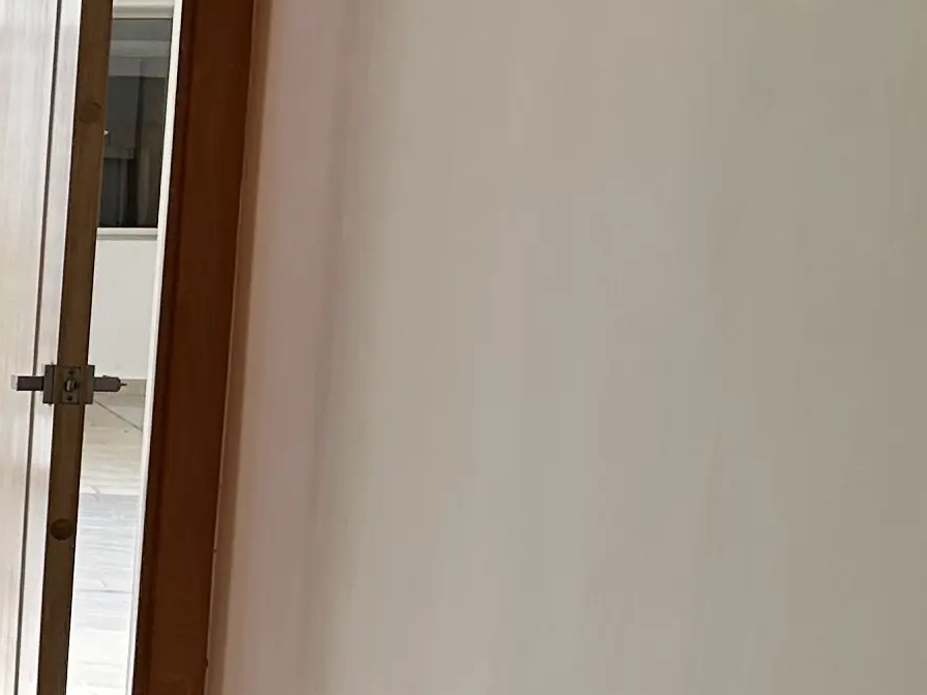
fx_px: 2892
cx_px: -867
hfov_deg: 15.1
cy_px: 633
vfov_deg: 13.6
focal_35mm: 108
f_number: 1.78
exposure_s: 1/836
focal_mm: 6.86
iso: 80
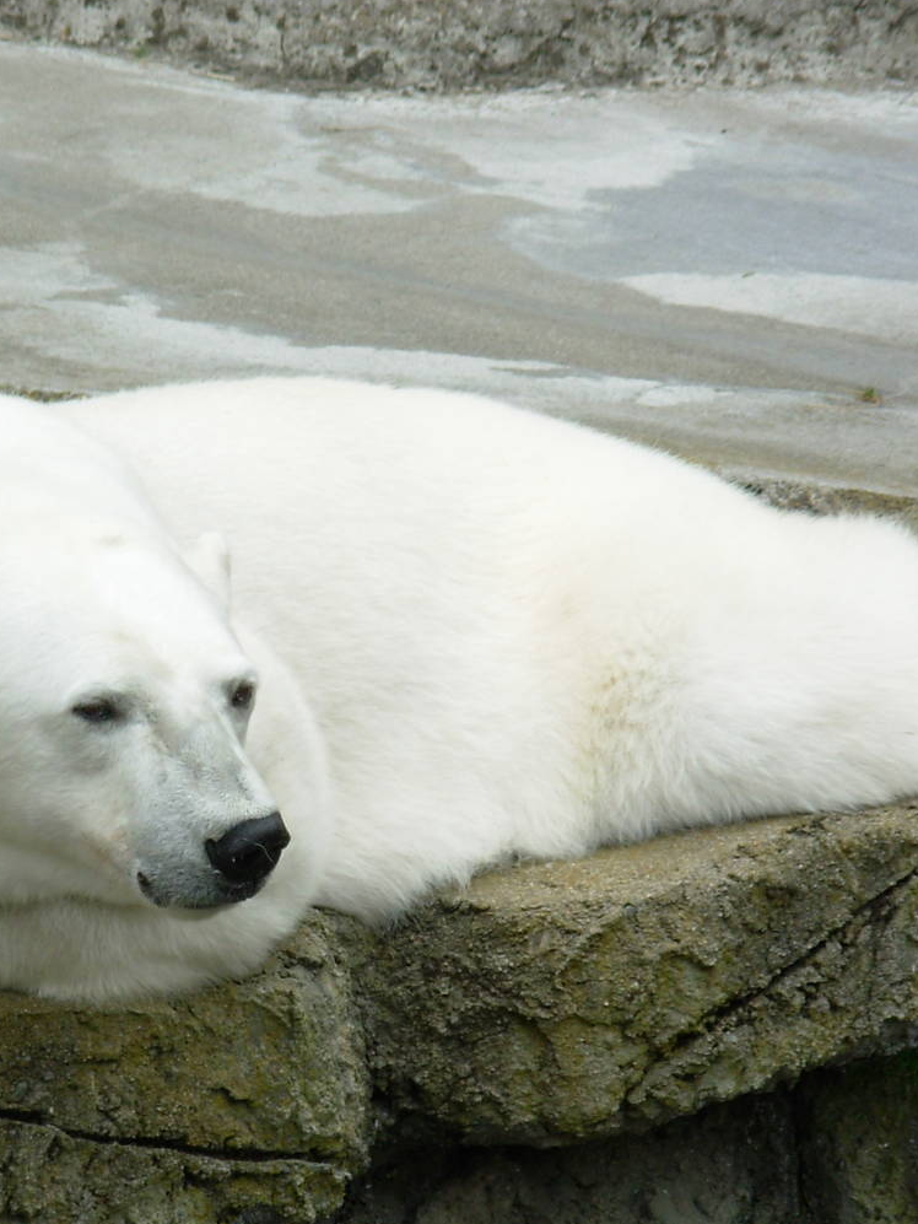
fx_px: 10782
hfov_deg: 4.9
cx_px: 237
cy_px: 732
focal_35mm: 305
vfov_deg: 6.5
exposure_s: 1/140
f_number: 5
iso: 50
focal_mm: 31.4
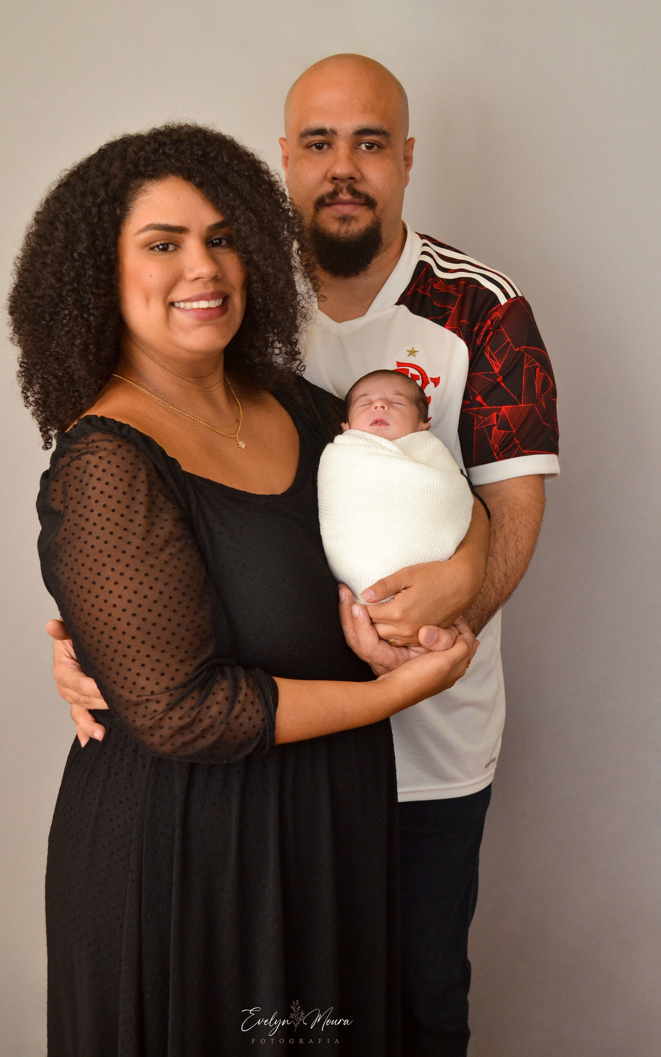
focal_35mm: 43
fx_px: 1239
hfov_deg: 29.9
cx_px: 312
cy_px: 530
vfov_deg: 46.2
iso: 800
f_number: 4.5
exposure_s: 1/200
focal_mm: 28
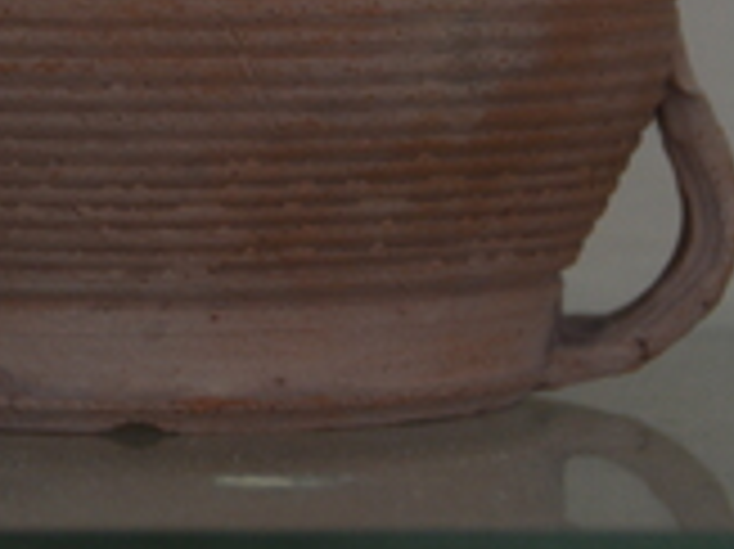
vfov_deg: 4.8
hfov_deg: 6.4
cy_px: -70
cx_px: 41
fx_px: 6590
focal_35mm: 311
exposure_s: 1/80
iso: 1250
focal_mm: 80
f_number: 5
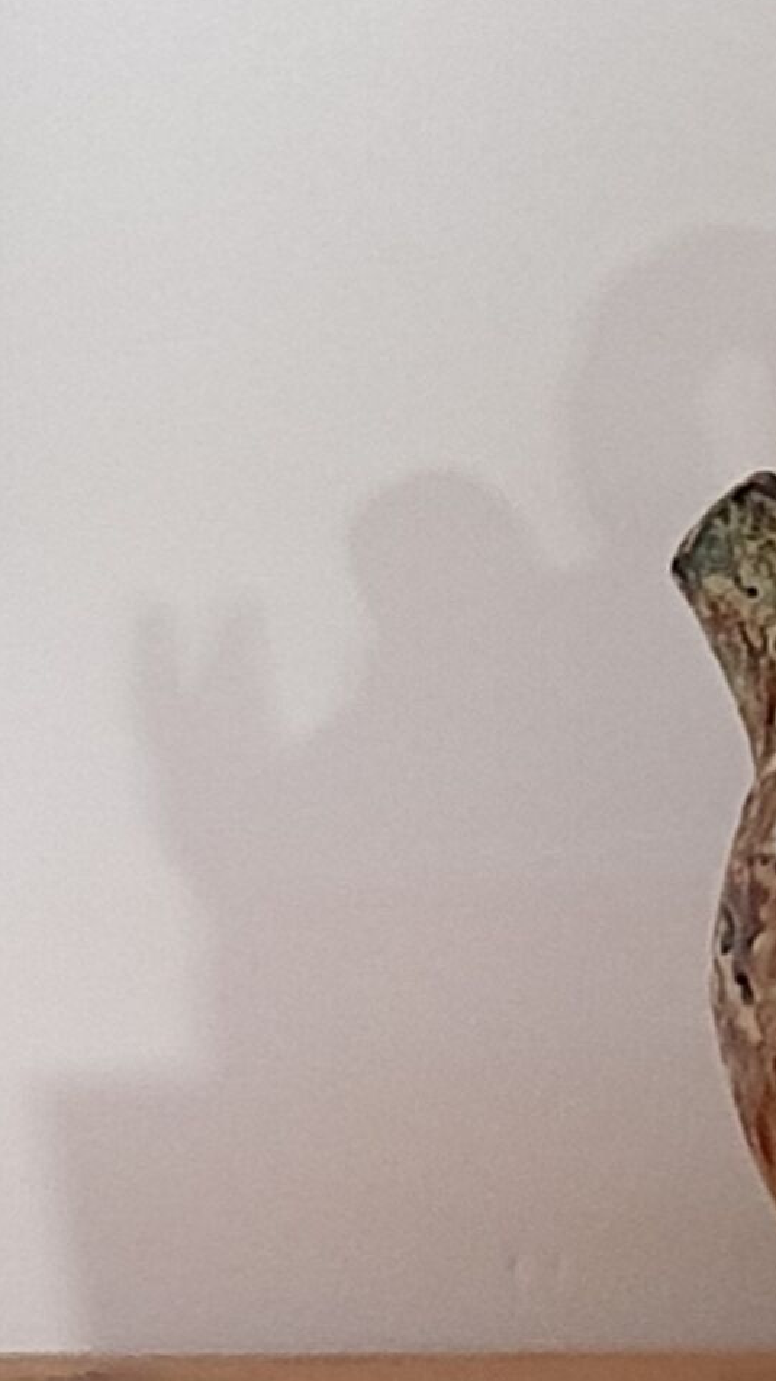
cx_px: 751
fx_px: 4393
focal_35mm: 120
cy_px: 454
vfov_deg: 17.8
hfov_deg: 10.0
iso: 320
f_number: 1.5
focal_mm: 4.3
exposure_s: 1/50
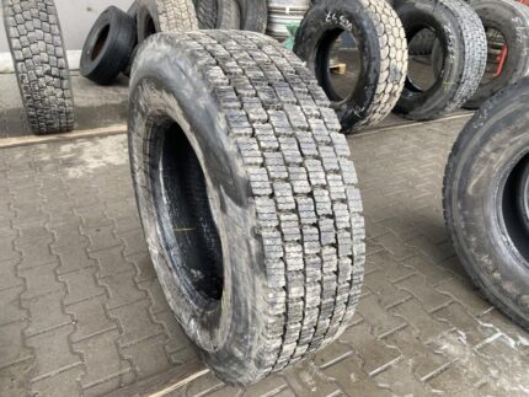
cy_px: 198
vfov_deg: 53.1
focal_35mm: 26
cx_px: 264
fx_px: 398
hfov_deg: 67.3
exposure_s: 1/121
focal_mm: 4.25
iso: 100
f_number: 1.8
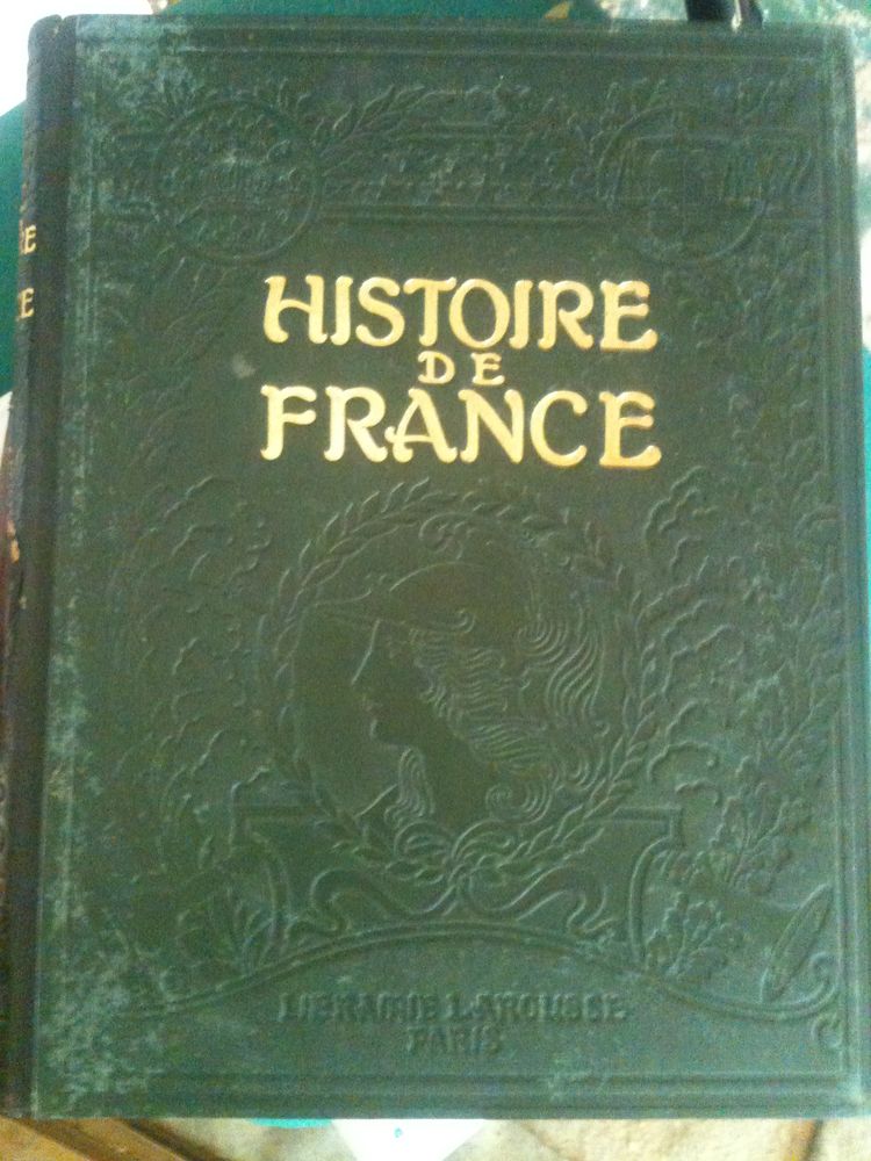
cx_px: 436
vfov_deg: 52.6
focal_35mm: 35
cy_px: 580
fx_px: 1174
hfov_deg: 40.7
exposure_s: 1/10
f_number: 2.8
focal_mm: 3.85
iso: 800
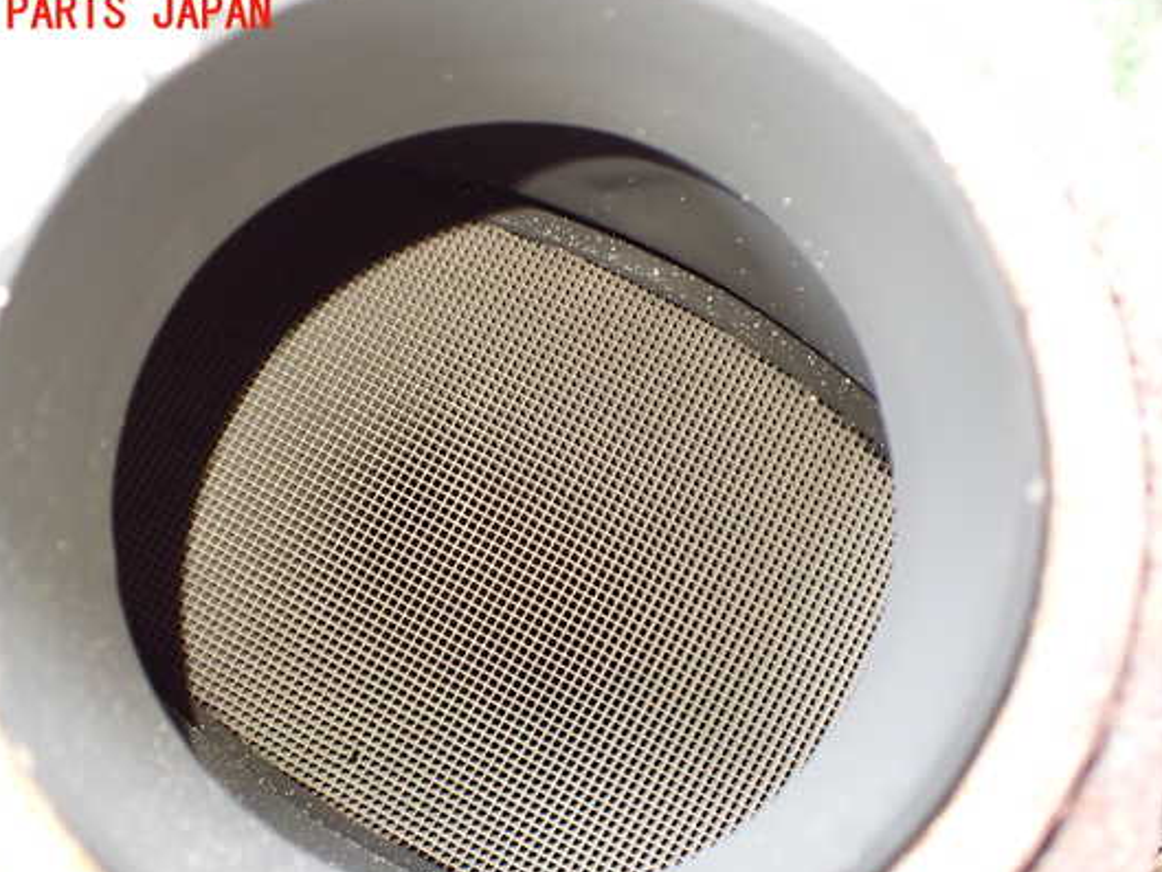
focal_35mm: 34
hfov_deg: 53.9
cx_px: 532
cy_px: 481
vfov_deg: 41.8
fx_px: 1142
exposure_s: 1/40
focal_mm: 5.4
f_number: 2.3
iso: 800
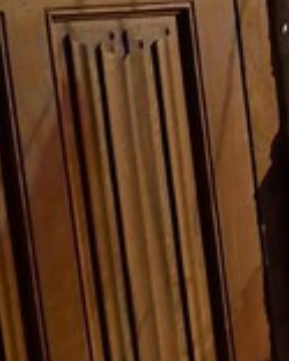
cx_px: 1276
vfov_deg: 8.2
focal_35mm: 231
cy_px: 511
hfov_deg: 5.5
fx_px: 2467
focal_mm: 24
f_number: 4
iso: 1600
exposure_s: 1/6
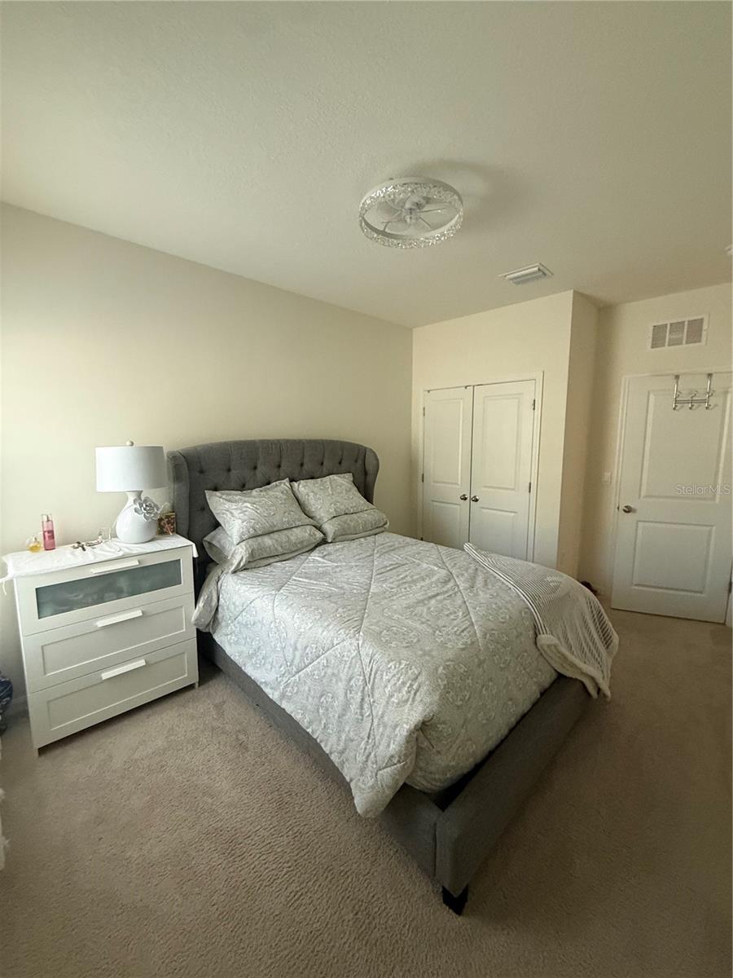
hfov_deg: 85.7
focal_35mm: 14
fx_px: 395
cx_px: 366
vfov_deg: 102.1
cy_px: 489
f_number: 2.2
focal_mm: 2.22
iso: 500
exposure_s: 1/60
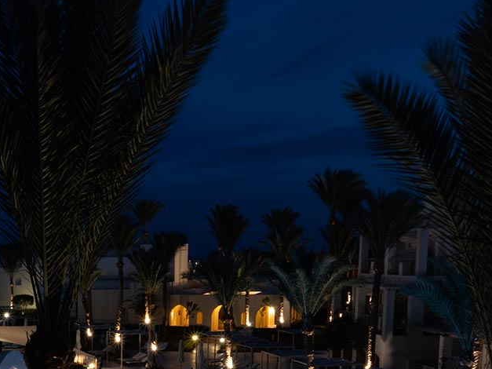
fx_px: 777
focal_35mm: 55
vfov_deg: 24.7
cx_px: 1
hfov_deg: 32.4
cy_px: 413
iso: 100
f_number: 16
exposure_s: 30
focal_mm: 11
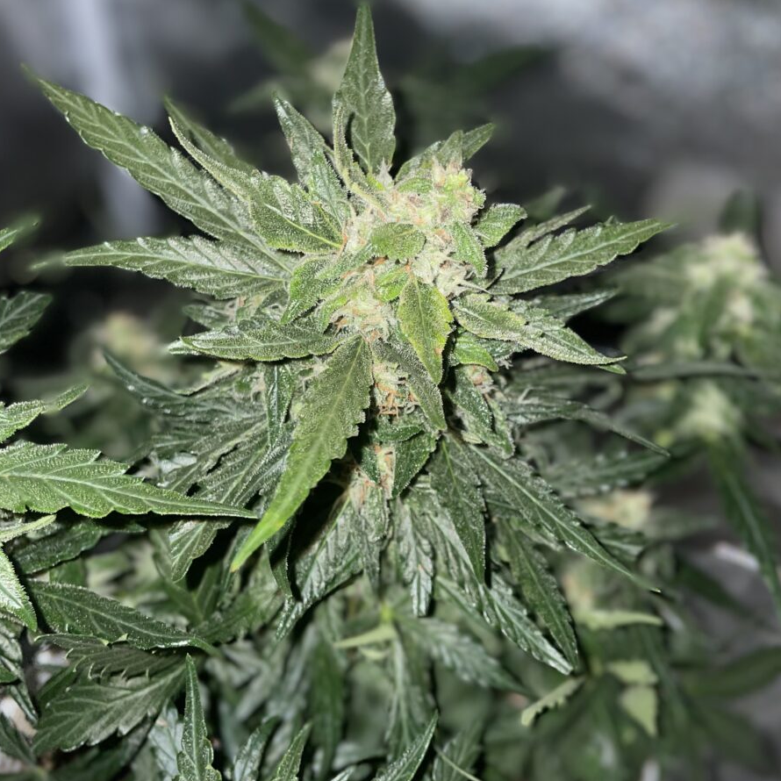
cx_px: 390
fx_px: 791
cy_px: 398
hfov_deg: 52.5
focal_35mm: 31
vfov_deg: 52.5
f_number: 1.6
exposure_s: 1/58
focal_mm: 4.2
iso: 32
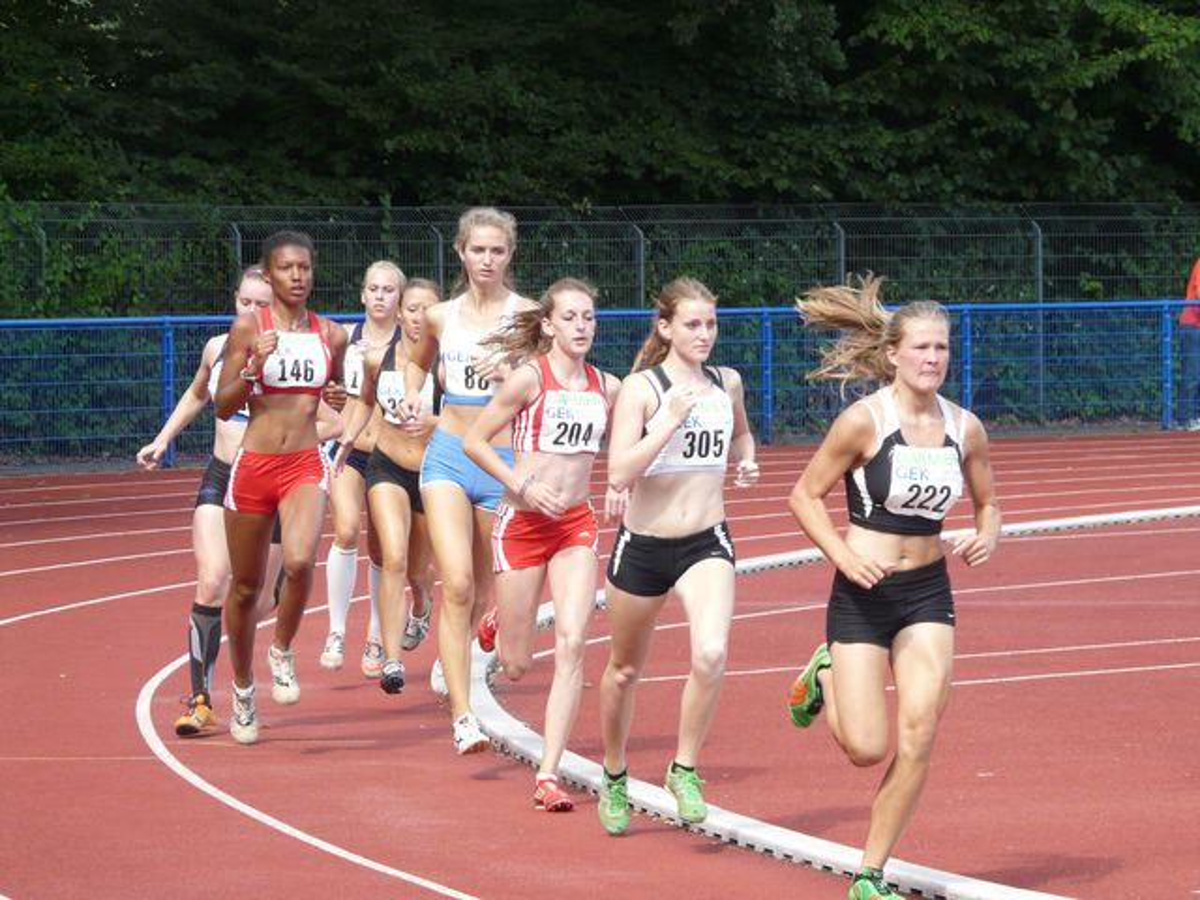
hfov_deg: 9.1
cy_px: 450
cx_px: 600
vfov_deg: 6.8
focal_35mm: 218
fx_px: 7557
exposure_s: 1/500
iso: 200
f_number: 3.6
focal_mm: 35.9
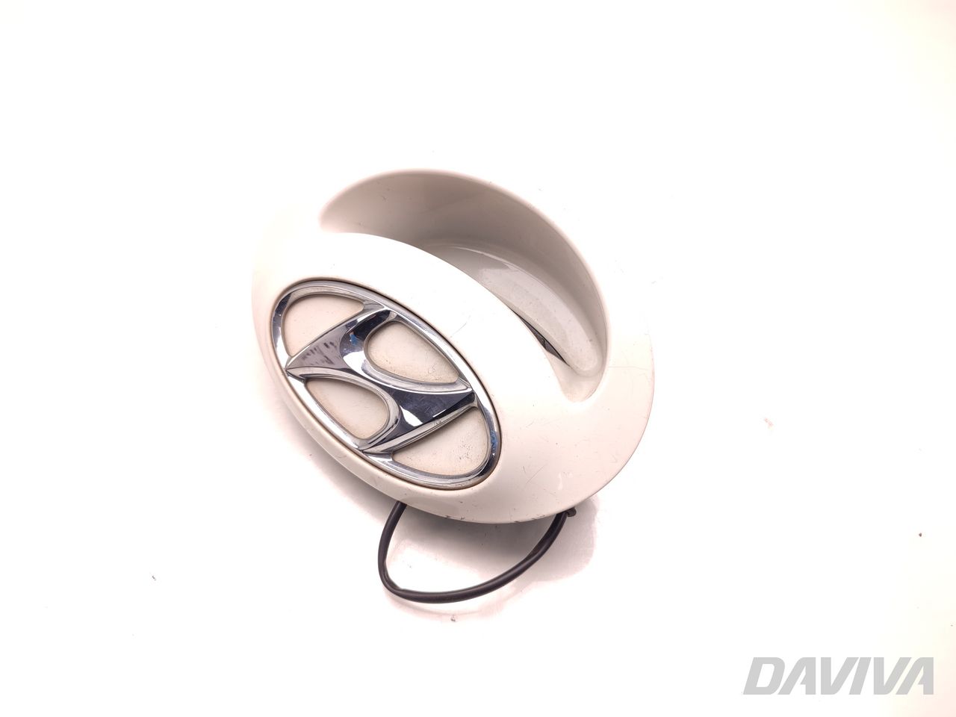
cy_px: 358
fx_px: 663
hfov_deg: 71.6
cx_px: 478
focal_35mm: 24
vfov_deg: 56.8
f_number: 1.89
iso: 80
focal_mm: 5.89
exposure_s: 1/80
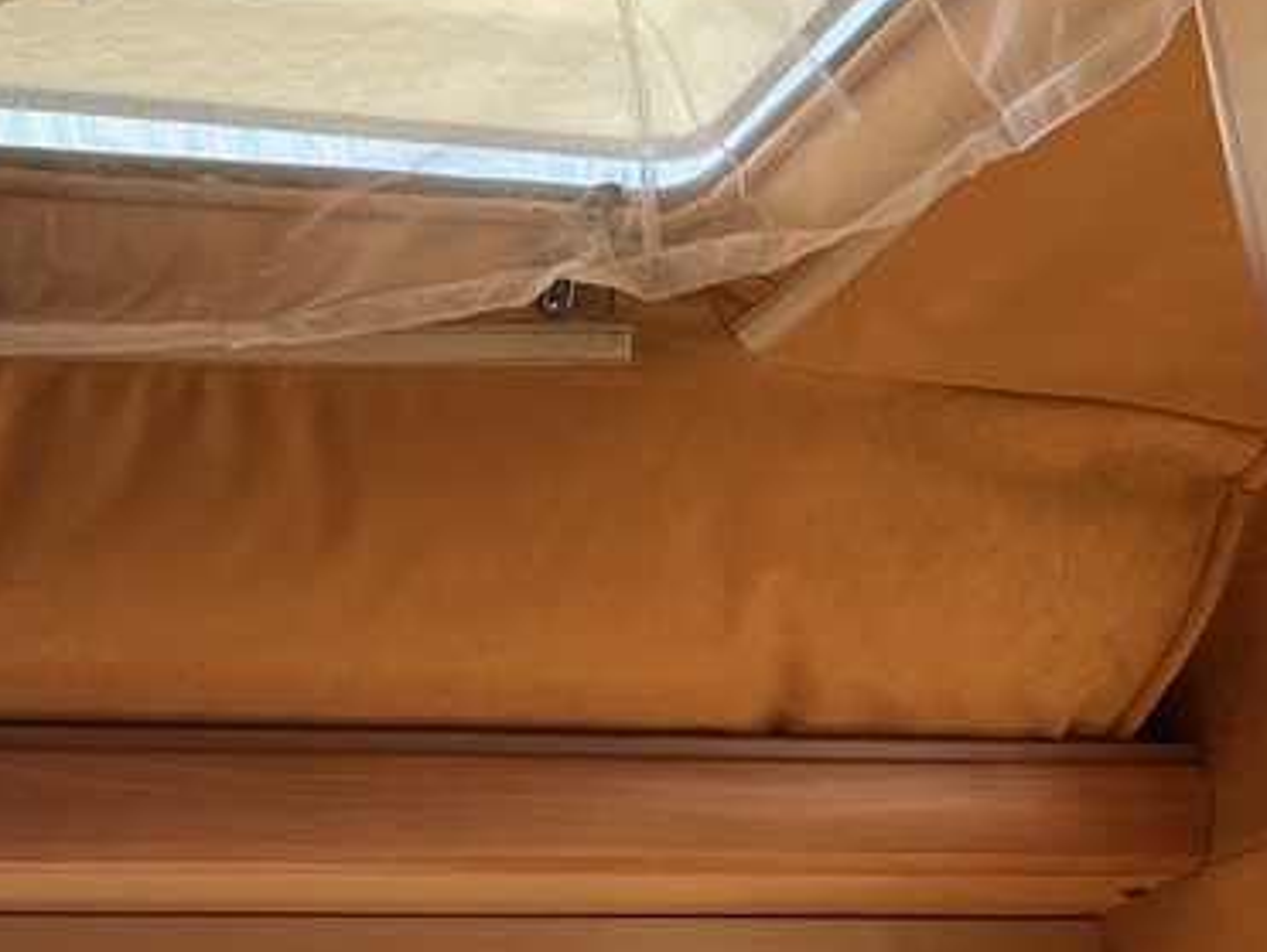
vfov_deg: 13.0
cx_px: -14
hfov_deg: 17.1
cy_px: -75
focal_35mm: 112
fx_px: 4103
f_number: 1.6
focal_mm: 5.1
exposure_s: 1/449
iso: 50
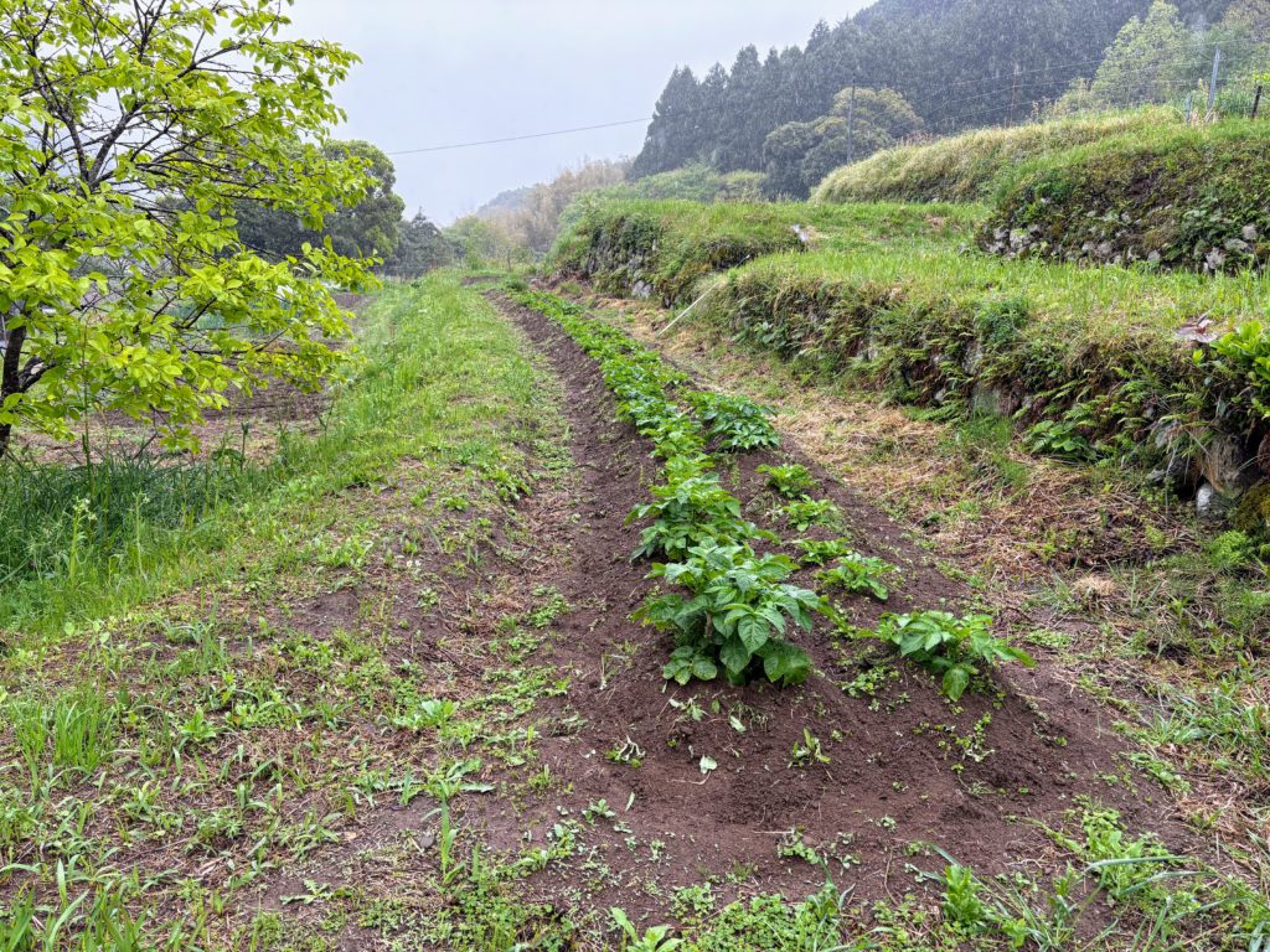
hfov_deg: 67.3
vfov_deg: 53.1
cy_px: 476
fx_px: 954
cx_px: 635
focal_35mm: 26
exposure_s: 1/739
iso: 64
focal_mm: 5.96
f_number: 1.6
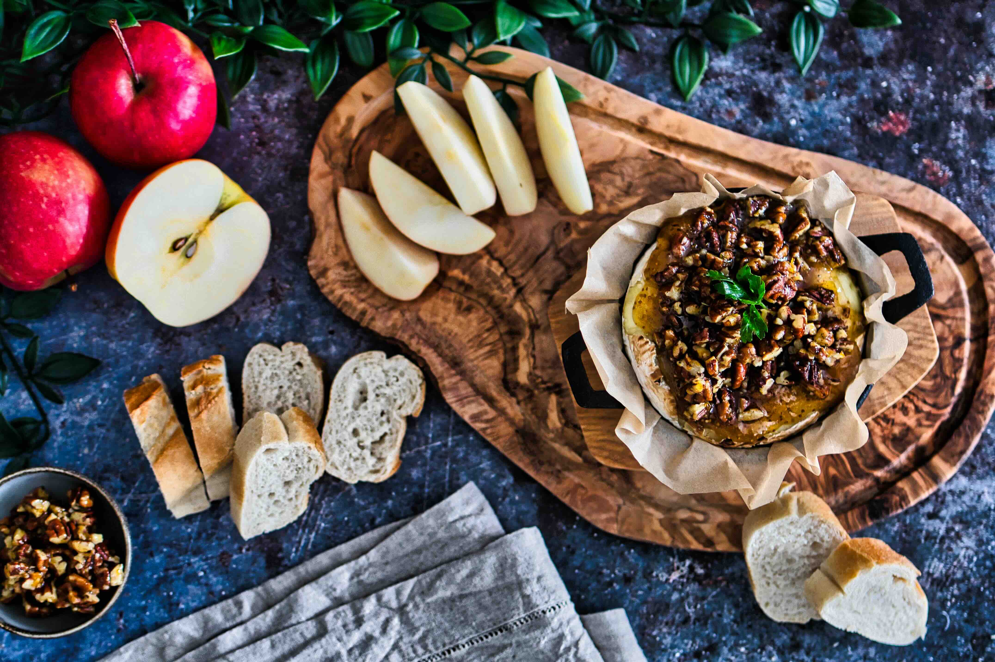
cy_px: 331
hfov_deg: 28.9
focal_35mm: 70
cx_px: 498
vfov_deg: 19.4
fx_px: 1933
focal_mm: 35
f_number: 1.8
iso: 400
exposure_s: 1/80
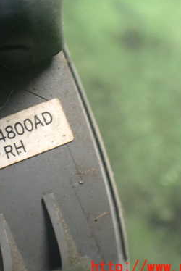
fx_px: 376
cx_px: 38
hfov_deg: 26.6
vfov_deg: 39.5
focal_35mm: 50
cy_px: 114
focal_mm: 5.4
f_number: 2.3
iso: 1000
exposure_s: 1/30
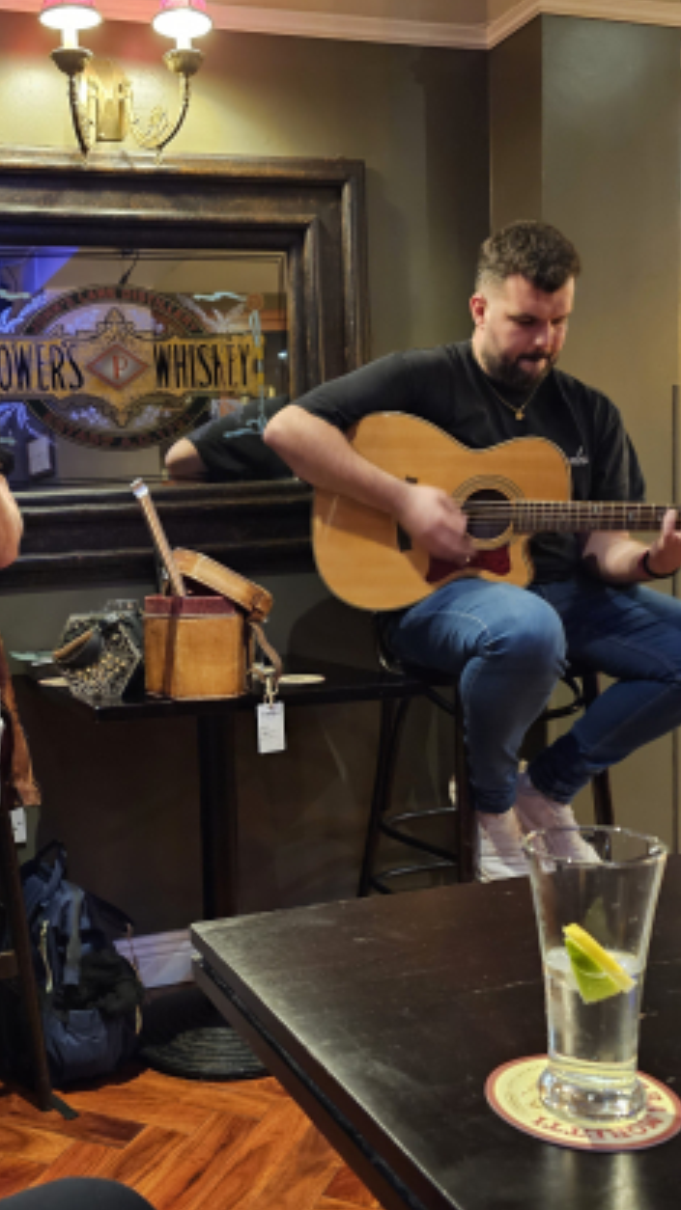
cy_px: 669
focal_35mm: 36
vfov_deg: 55.2
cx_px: 171
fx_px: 1156
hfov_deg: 32.2
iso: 1250
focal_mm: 6.3
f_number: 1.7
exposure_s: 1/24
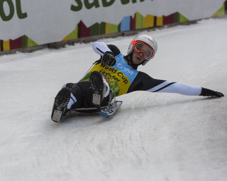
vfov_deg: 7.0
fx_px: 1478
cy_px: 90
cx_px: 122
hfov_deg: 8.8
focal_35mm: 220
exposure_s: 1/1000
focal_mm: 195
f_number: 4
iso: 640
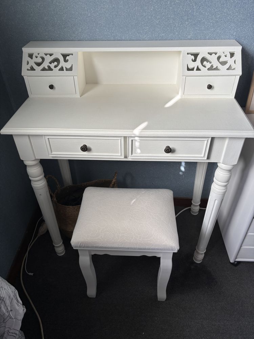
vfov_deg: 67.3
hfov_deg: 53.1
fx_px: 254
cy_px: 170
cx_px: 127
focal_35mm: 26
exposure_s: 1/413
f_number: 1.6
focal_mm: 5.96
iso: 50
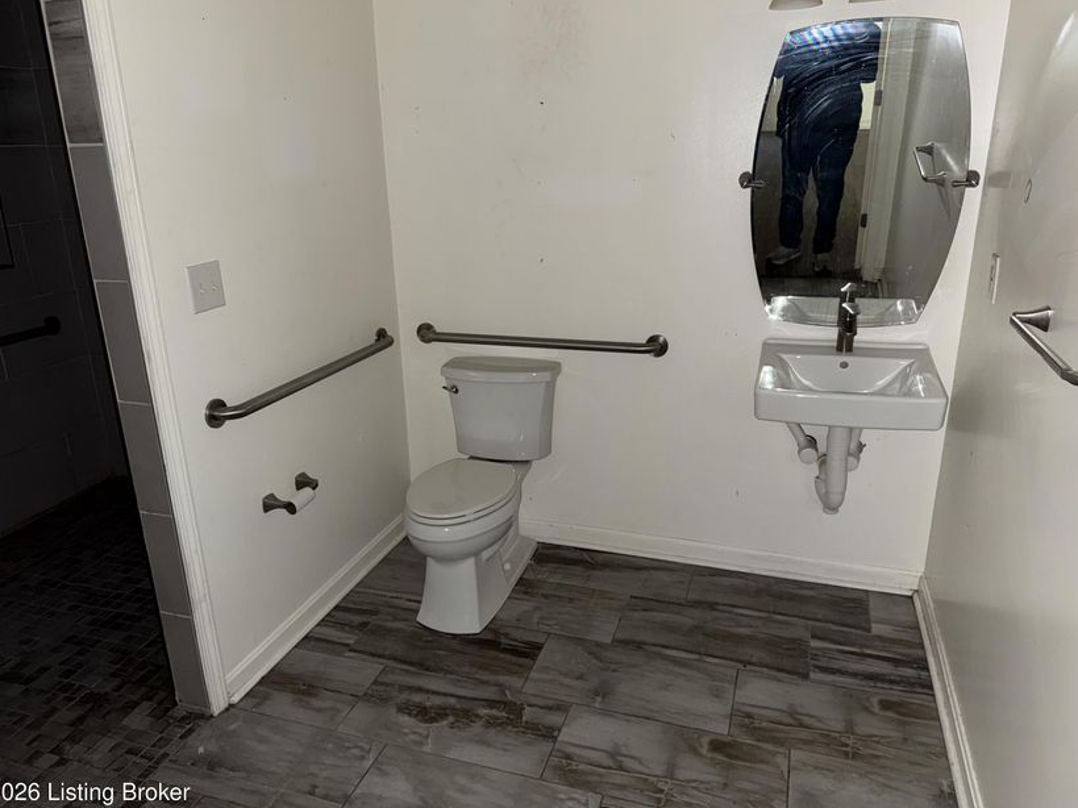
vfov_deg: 54.9
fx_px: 778
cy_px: 409
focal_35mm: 25
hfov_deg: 69.4
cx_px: 530
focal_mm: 6.76
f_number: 1.78
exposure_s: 1/4
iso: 50
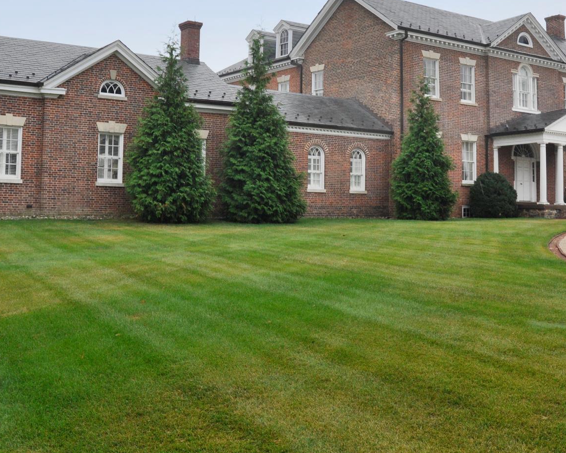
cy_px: 124
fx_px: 1472
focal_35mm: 88
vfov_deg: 17.4
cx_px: 317
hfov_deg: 21.8
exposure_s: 1/200
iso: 400
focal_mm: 35
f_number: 11
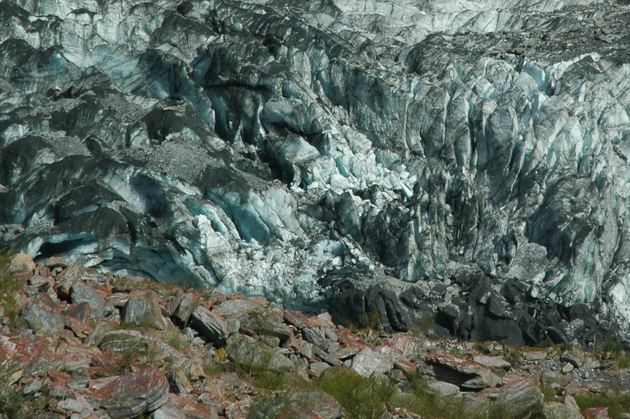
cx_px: 403
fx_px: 3392
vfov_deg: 7.0
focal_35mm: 194
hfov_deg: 10.6
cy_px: 49
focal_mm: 70
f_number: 10
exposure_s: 1/400
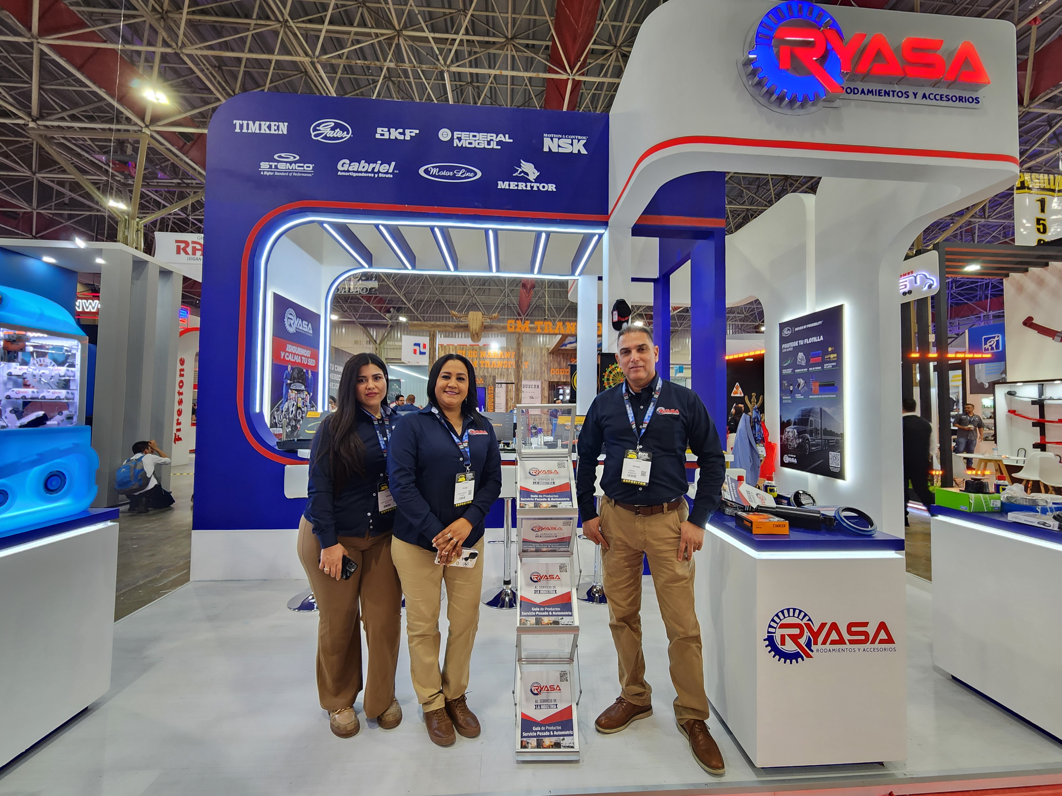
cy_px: 398
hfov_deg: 106.2
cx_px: 531
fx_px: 399
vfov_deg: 89.9
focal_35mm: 13
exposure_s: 1/40
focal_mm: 2.2
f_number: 2.2
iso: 320
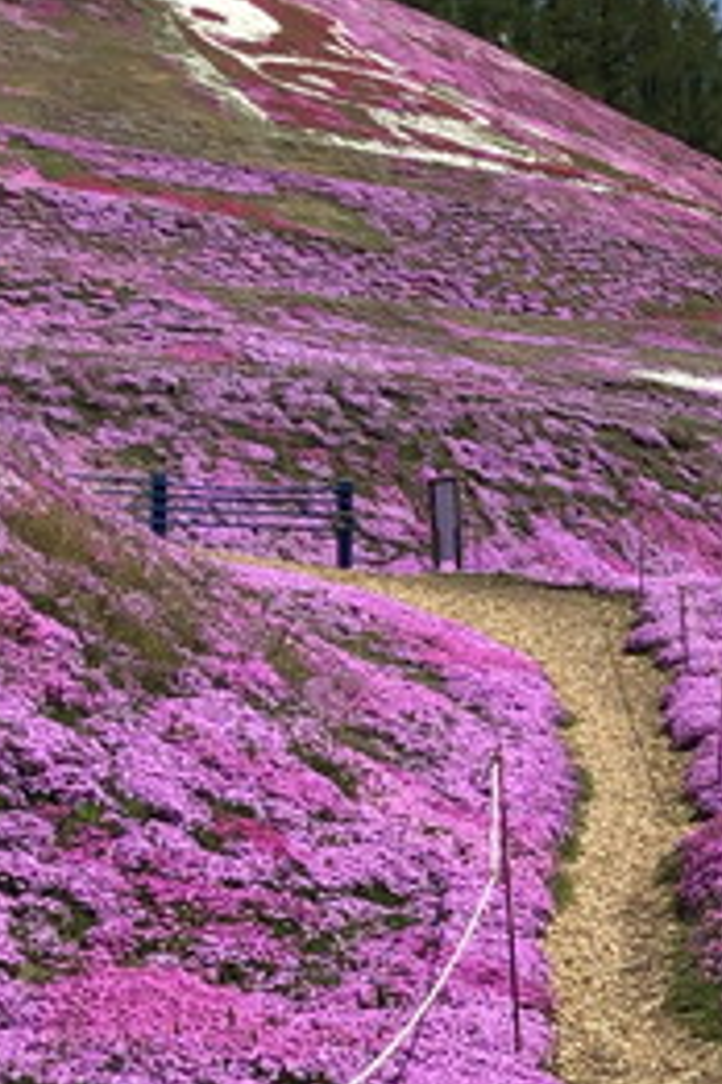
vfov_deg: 18.9
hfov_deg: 12.2
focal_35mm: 107
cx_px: 1104
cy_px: 918
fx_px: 3219
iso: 20
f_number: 1.8
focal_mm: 4
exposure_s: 1/3205
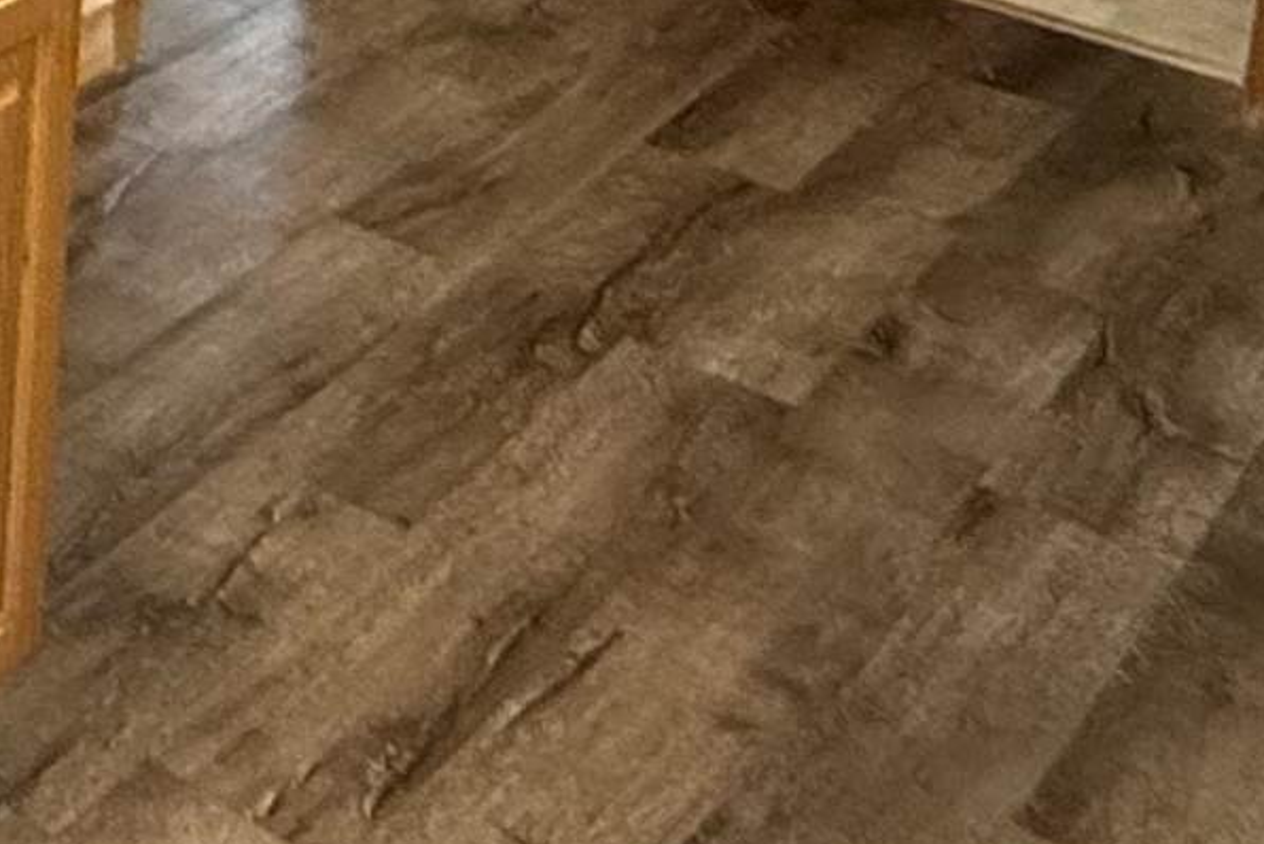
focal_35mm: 75
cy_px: -721
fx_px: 2634
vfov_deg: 15.4
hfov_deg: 20.8
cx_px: -865
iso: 640
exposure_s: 1/60
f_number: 2.2
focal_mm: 2.22
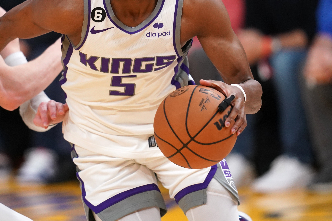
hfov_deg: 3.2
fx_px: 5929
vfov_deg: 2.1
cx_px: 136
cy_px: 54
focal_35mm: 643
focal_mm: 400
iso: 3200
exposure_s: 1/2000
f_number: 2.8
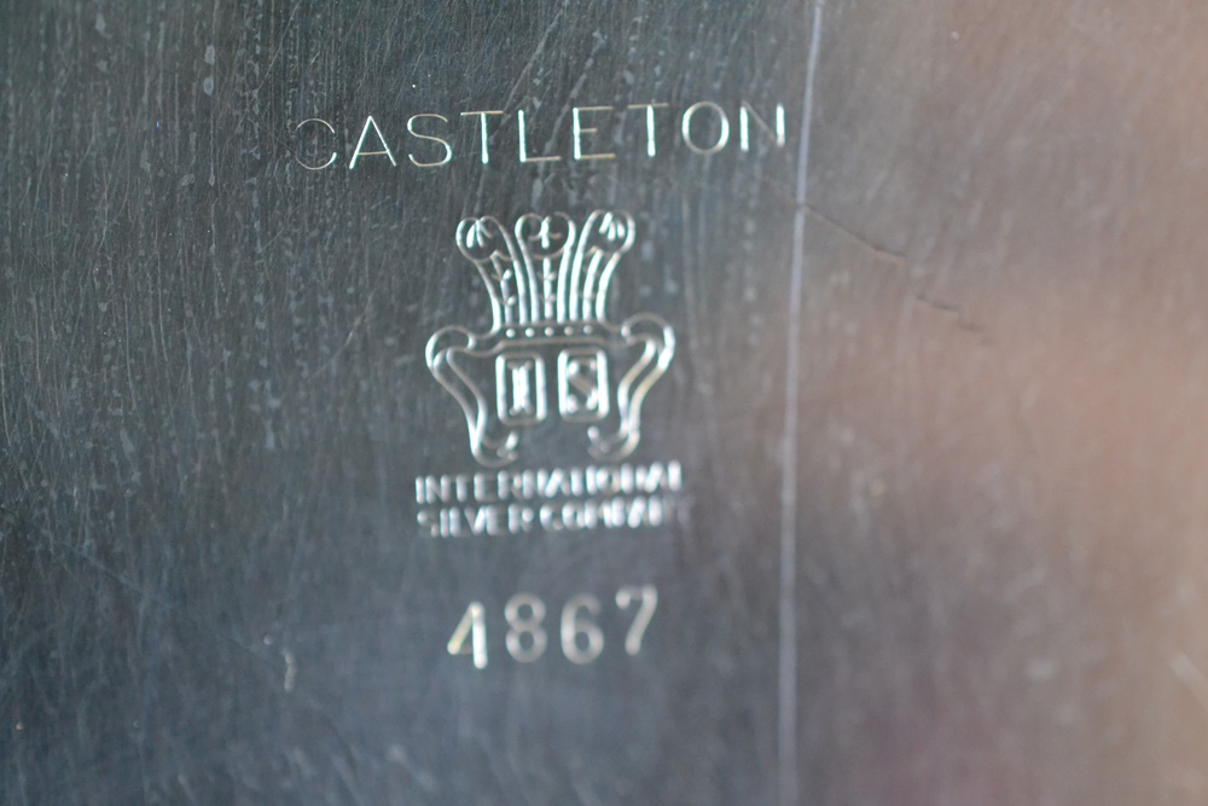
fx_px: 2013
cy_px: 403
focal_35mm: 60
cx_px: 604
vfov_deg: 22.6
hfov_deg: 33.4
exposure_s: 1/200
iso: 3200
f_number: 3.5
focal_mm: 40
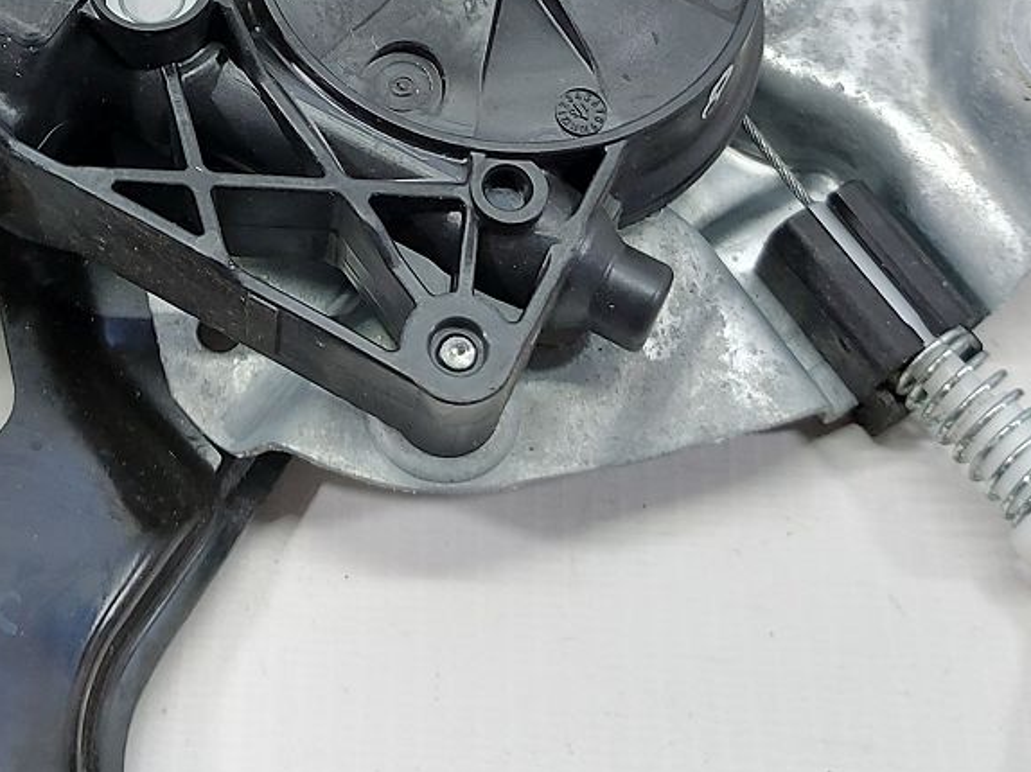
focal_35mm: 58
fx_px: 1727
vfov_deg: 23.3
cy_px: -124
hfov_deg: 32.8
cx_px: 308
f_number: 1.8
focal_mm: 5.23
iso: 100
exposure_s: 1/60
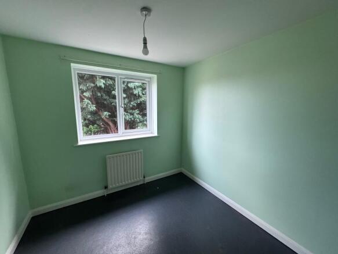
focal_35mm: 14
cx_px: 169
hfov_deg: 102.1
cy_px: 127
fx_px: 137
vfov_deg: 85.7
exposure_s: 1/88
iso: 320
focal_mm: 2.22
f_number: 2.2
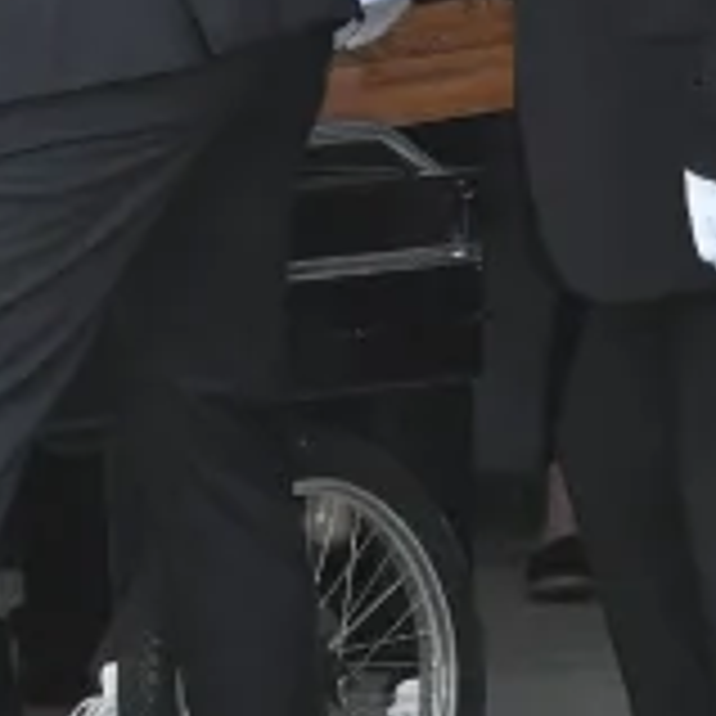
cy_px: 97
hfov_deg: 3.2
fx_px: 12847
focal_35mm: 549
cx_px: -243
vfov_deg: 3.2
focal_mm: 135
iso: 400
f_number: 5
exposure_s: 1/1000
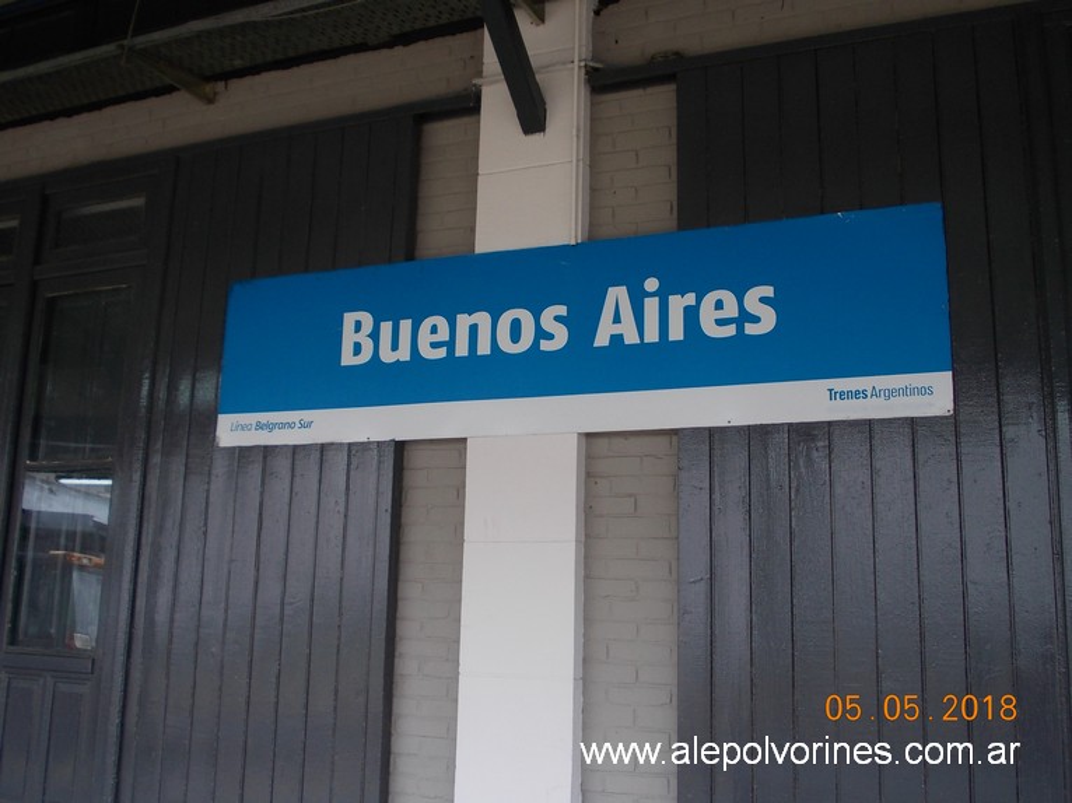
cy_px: 402
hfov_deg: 49.0
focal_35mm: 38
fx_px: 1176
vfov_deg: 37.7
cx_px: 536
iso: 80
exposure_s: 1/50
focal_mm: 5.3
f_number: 3.1
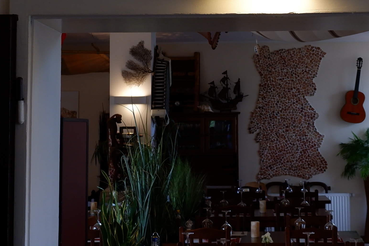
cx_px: 227
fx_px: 912
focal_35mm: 89
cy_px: 2
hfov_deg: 22.8
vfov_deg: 15.1
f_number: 3.5
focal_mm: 15.2
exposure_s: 1/52
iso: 200
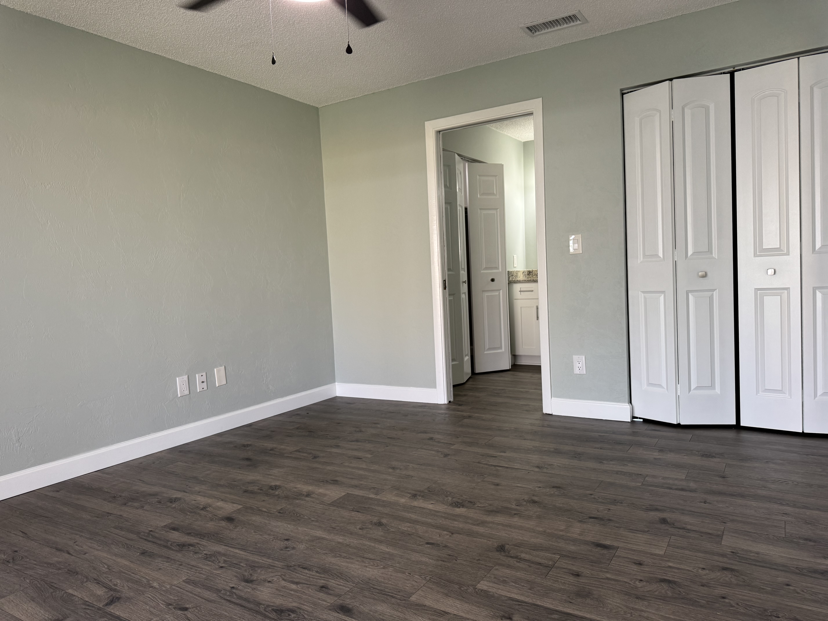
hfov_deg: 71.6
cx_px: 414
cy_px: 310
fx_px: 574
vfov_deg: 56.8
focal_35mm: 24
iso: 160
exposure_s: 1/120
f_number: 1.78
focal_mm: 6.76
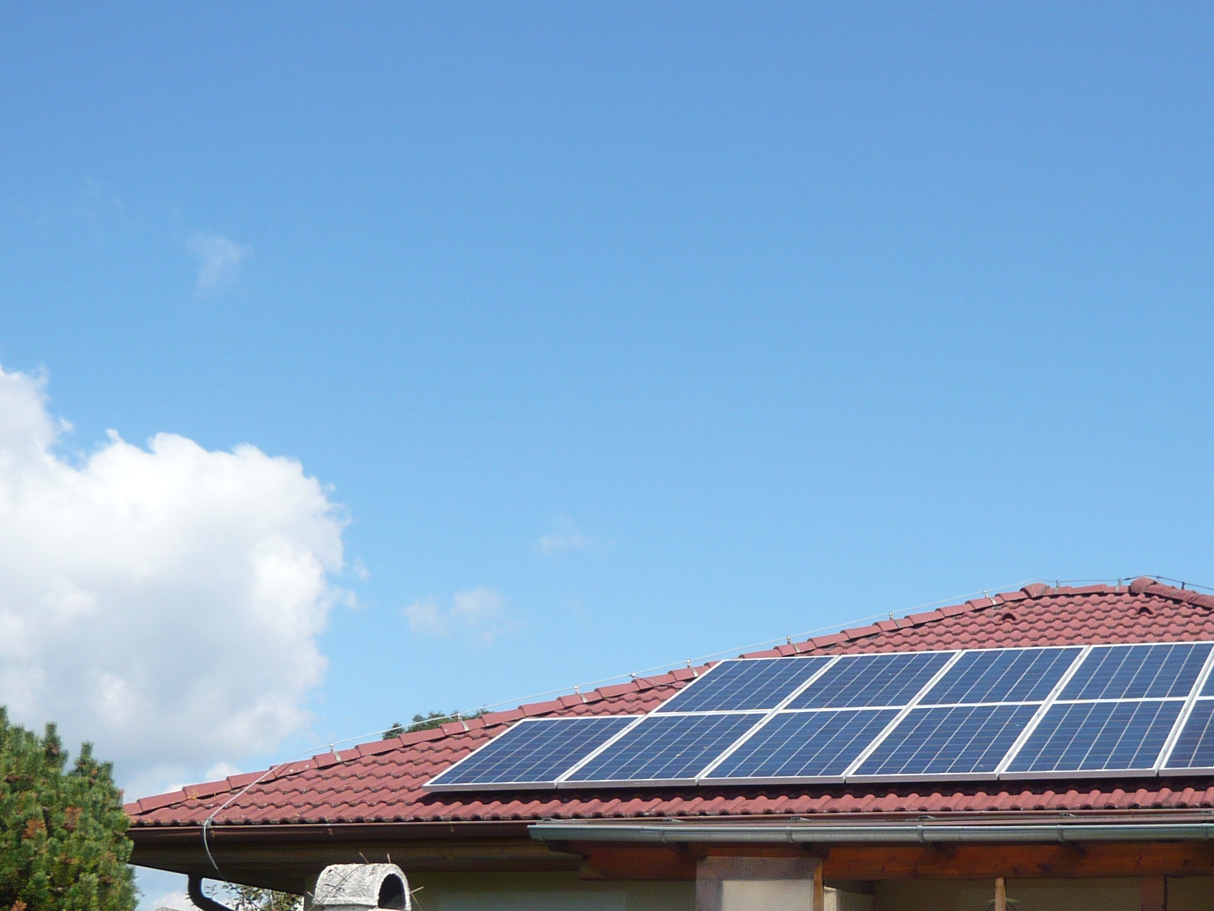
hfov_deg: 32.0
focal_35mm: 59
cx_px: 942
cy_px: 699
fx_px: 2069
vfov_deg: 24.5
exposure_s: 1/125
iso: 100
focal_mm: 5.5
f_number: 9
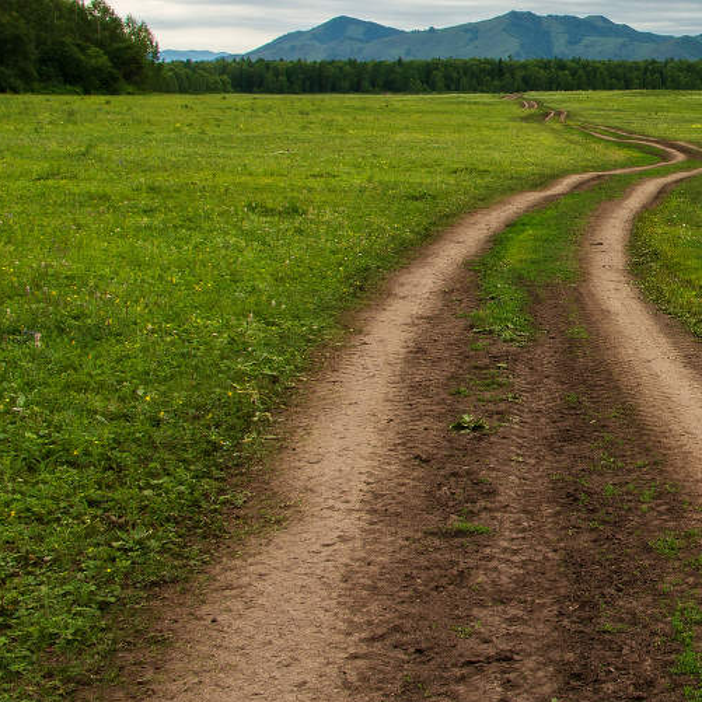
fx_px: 1308
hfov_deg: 25.5
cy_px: 250
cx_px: 932
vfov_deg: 29.9
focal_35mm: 57
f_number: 9
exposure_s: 1/100
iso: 100
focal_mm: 16
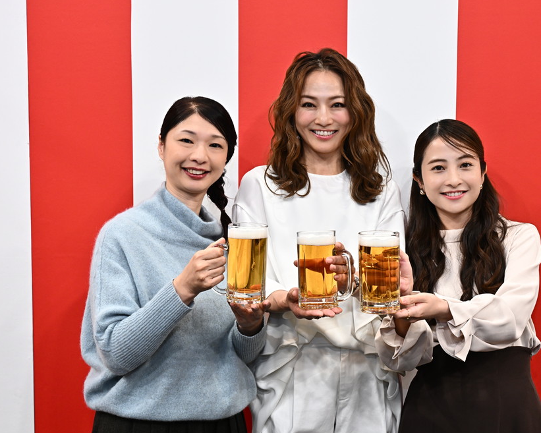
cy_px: 218
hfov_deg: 38.7
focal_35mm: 48
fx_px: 769
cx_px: 301
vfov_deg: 31.5
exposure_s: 1/100
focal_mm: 42
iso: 2000
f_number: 8
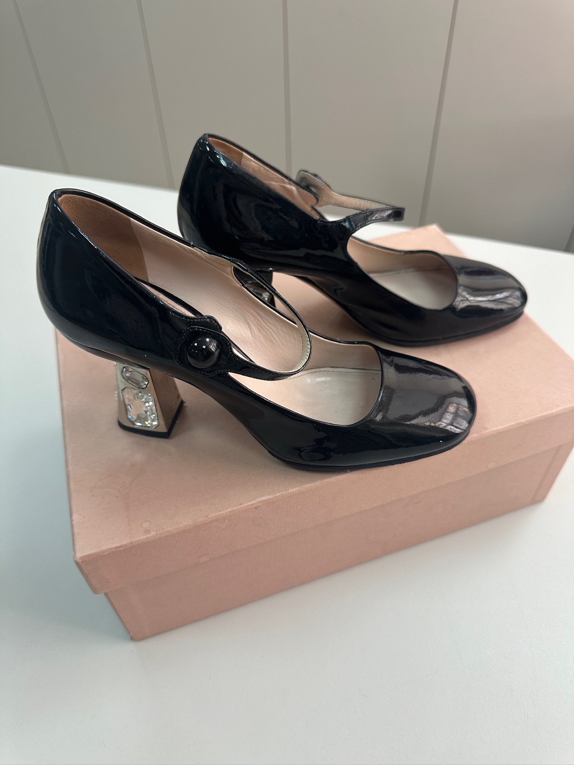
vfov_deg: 71.6
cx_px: 287
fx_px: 531
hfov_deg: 56.8
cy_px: 382
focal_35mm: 24
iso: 125
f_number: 1.78
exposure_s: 1/100
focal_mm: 6.86
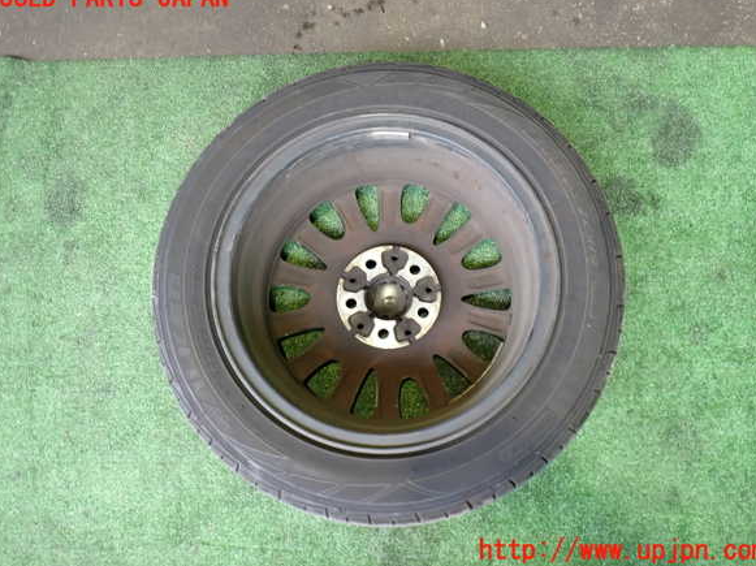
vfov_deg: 45.4
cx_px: 383
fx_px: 677
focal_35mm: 31
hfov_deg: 58.4
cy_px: 275
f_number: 2.3
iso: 320
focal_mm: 5.4
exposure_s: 1/30
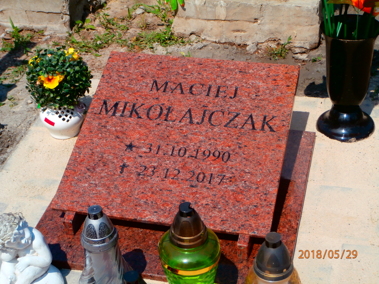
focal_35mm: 68
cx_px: 190
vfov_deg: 21.6
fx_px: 745
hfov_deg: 28.6
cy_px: 142
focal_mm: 12.1
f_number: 4.7
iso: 100
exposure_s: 1/800
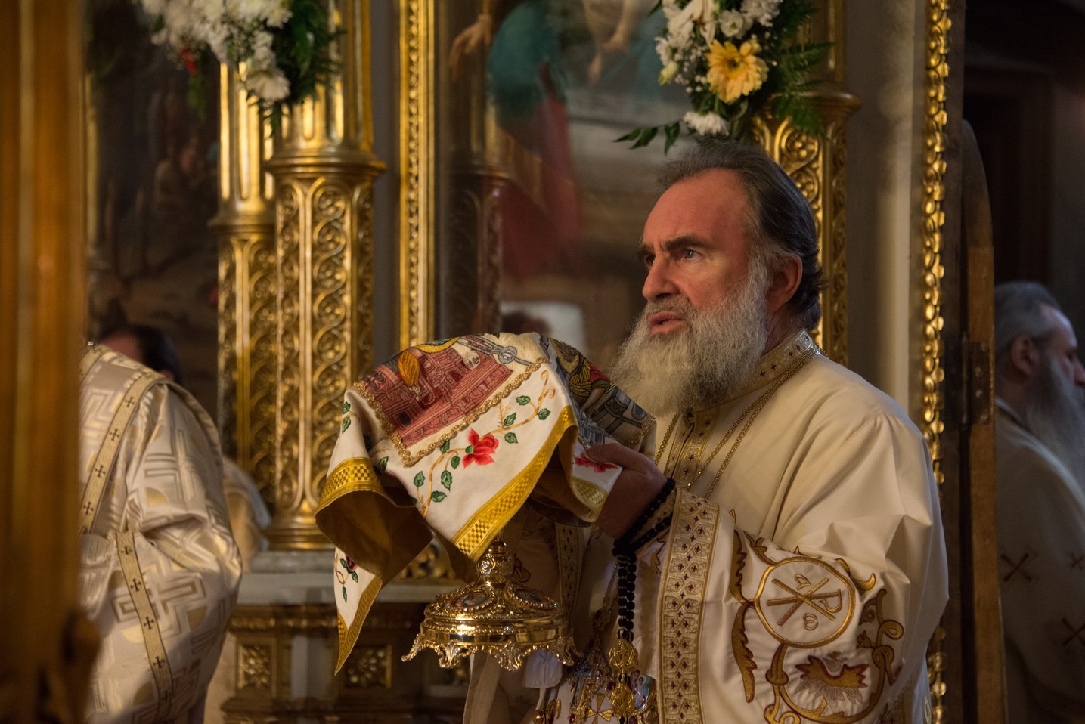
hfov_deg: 16.4
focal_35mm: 125
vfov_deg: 11.0
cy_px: 362
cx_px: 542
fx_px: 3769
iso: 3200
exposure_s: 1/30
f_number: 5.6
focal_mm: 125
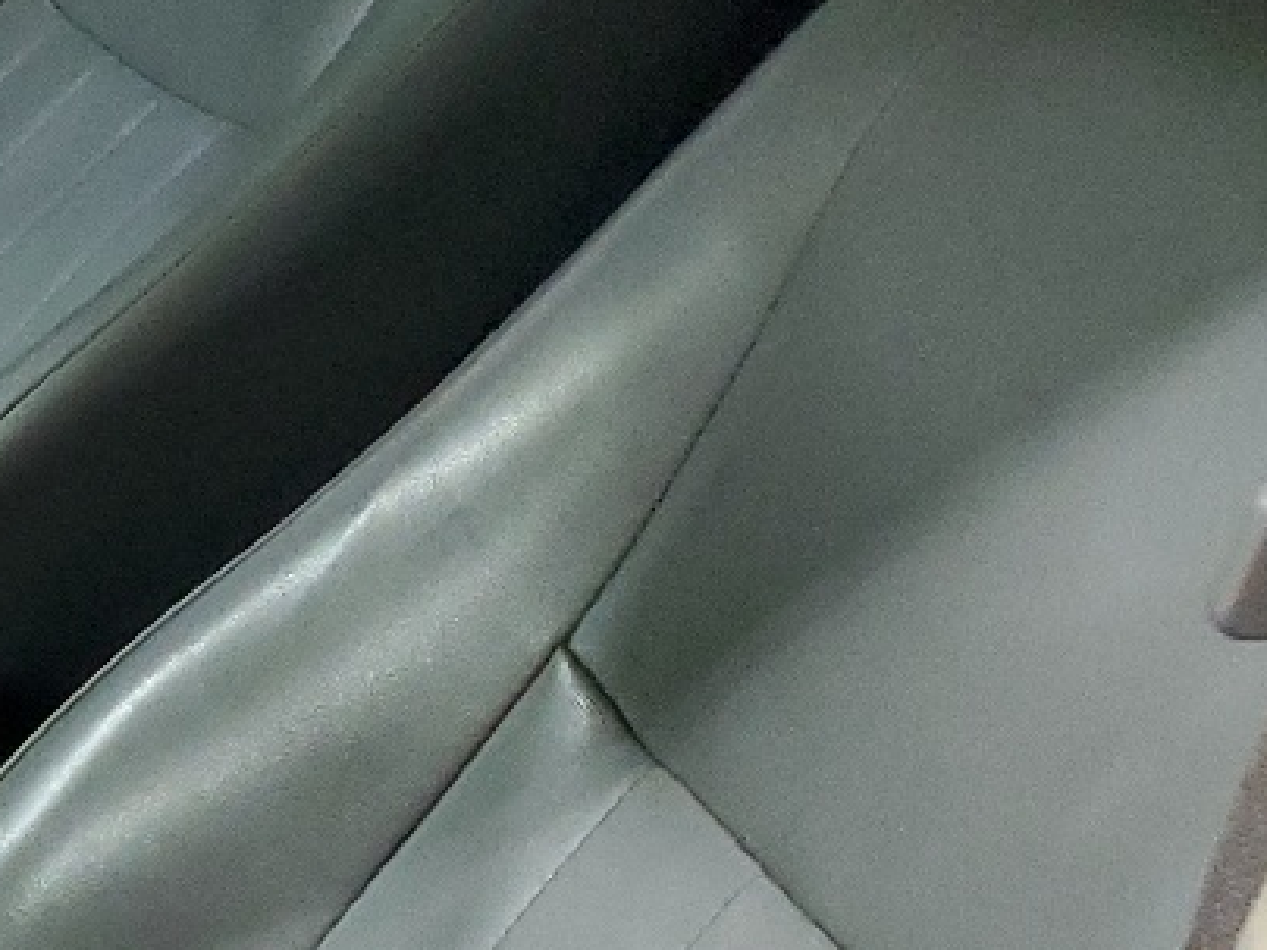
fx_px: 3770
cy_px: 1320
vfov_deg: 13.7
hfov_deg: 16.1
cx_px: -1032
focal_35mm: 103
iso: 409
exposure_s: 1/60.2
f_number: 1.5
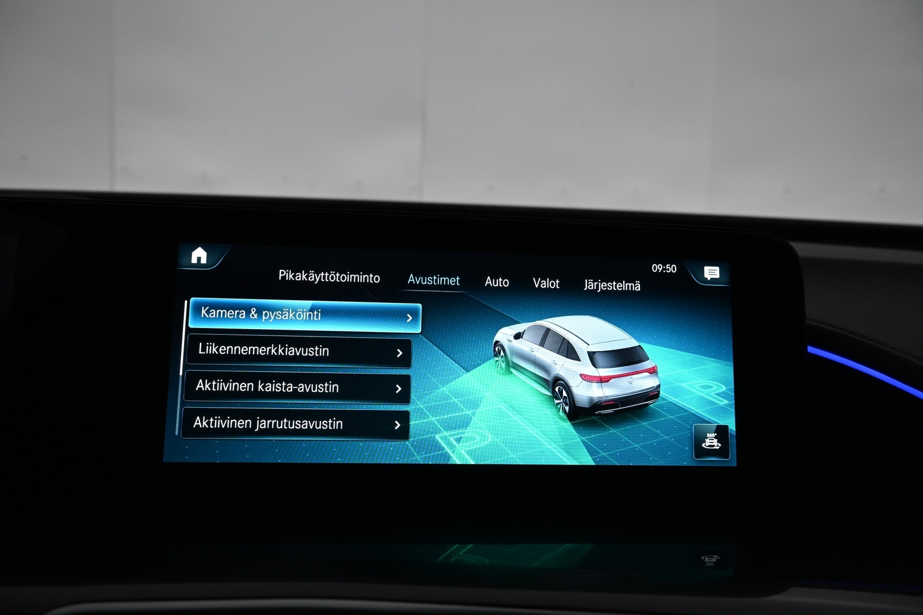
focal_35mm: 24
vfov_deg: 53.1
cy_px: 308
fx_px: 615
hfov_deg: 73.7
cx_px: 462
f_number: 4.5
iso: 640
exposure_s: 1/80
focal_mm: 16
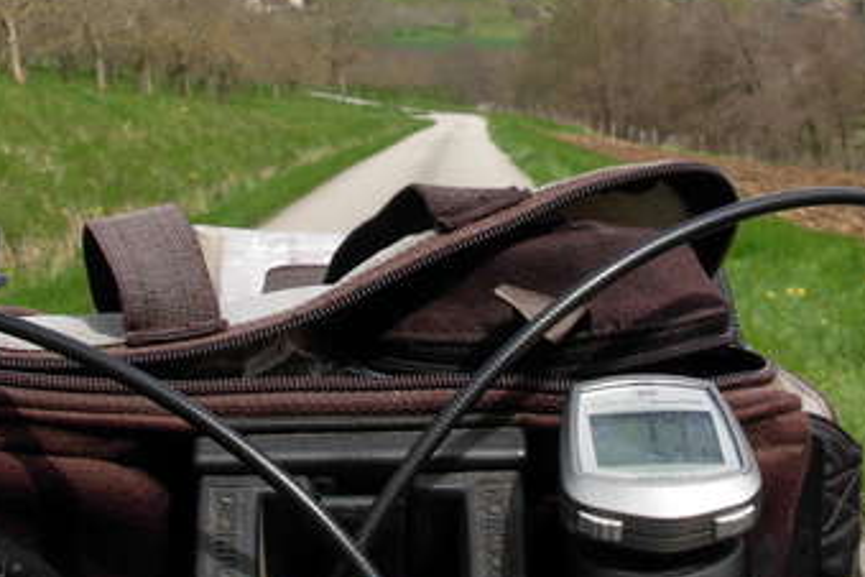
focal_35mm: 70
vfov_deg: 19.3
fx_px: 1682
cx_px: 424
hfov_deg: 28.8
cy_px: 148
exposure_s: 1/373
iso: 79
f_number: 4.9
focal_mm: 6.3
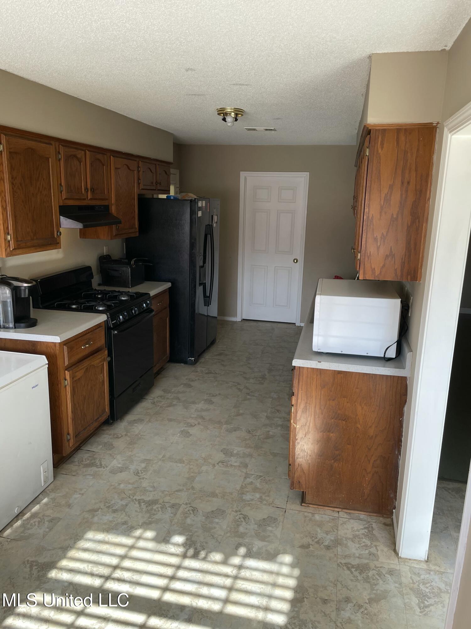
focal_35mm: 26
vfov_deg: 67.3
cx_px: 236
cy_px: 314
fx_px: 472
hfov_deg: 53.1
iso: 50
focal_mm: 4.2
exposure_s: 1/121
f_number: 1.6
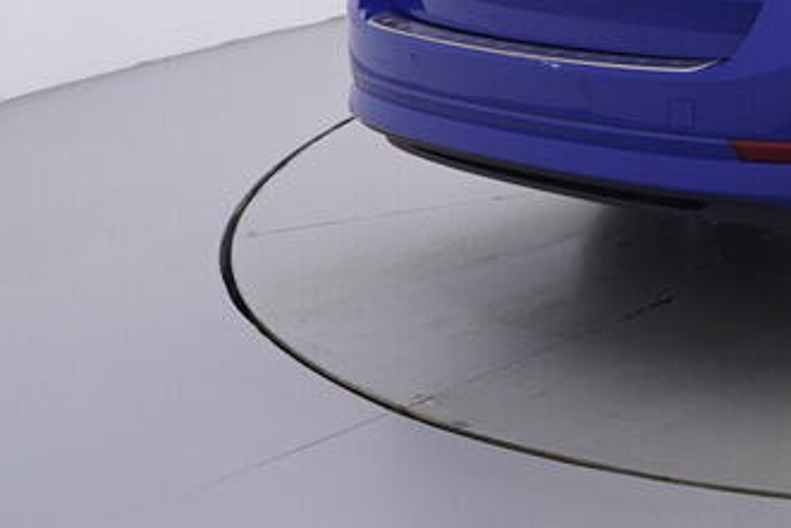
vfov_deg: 18.6
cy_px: -103
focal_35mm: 70
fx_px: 1529
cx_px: 1157
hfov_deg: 23.7
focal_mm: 15
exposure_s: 1/80
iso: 200
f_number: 5
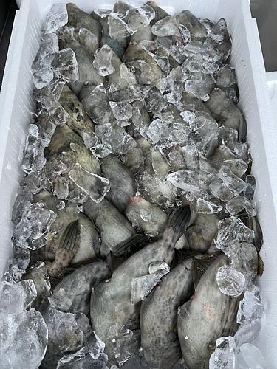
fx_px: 277
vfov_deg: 67.3
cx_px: 138
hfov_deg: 53.1
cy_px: 184
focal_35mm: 26
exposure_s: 1/60
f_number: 1.5
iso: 320
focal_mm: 5.7
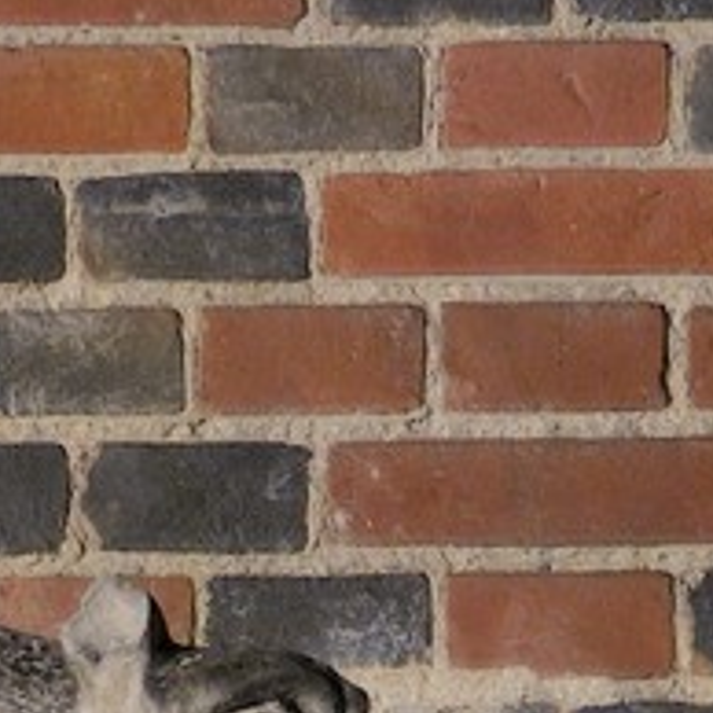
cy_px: 2576
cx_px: -353
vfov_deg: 1.0
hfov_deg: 1.0
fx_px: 39126
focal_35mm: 1679
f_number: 5.6
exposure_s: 3
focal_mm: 160
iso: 100
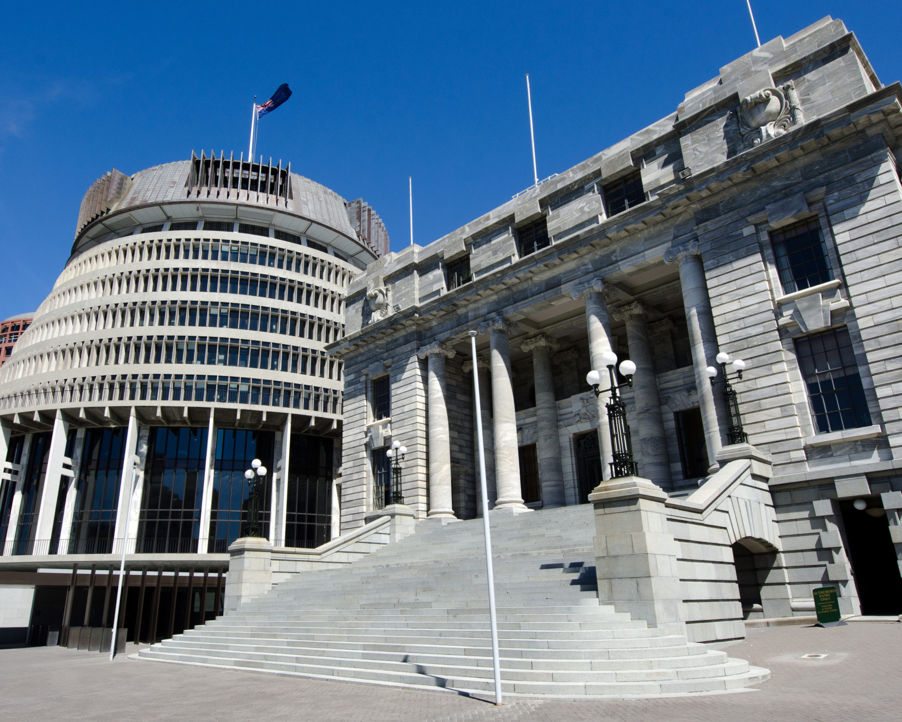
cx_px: 419
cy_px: 358
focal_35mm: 24
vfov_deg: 58.8
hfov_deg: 70.2
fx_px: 641
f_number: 10
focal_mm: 14
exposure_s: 1/320
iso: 200
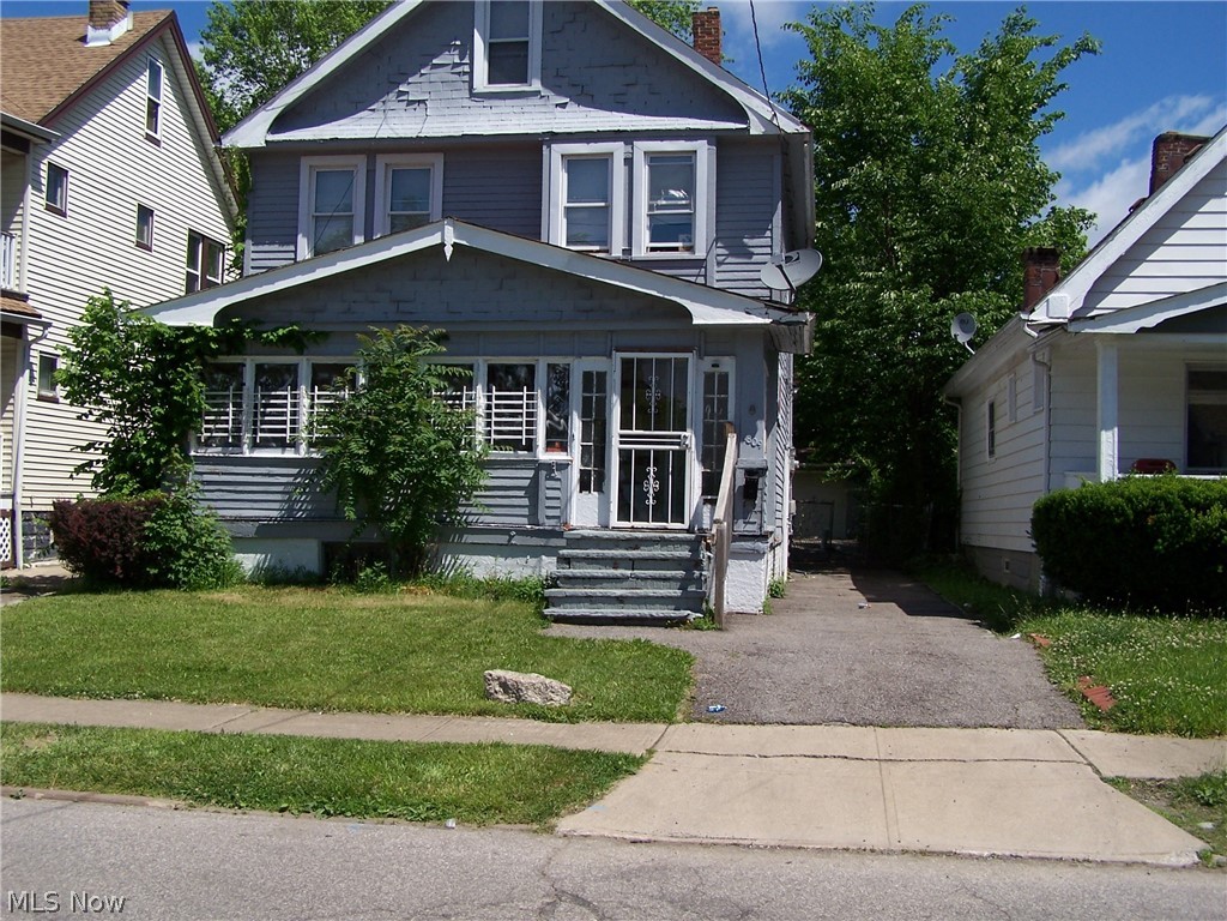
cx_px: 614
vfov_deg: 37.7
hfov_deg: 49.0
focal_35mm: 38
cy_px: 460
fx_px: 1347
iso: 80
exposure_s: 1/1000
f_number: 4
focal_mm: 6.3
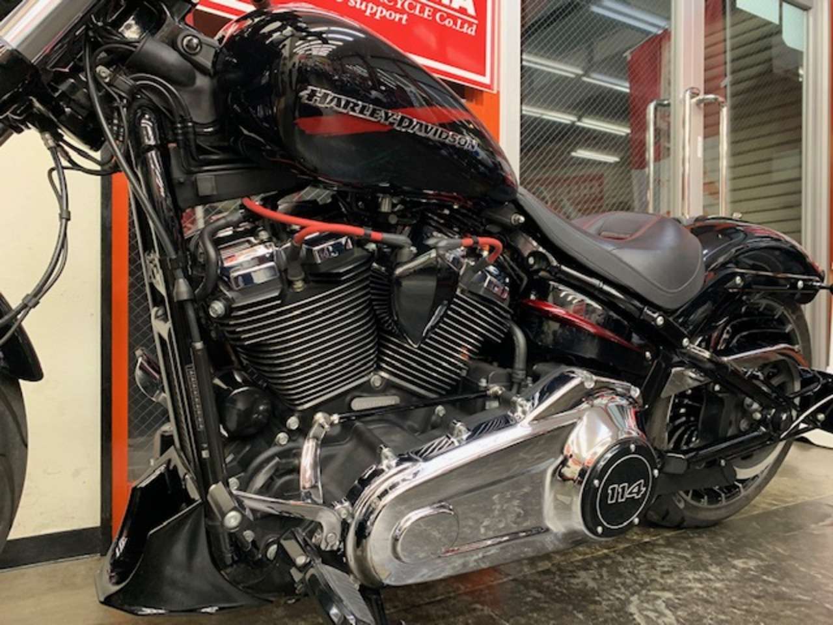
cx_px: 416
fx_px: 626
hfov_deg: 67.3
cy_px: 312
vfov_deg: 53.1
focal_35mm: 26
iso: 320
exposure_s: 1/50
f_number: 1.8
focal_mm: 4.25
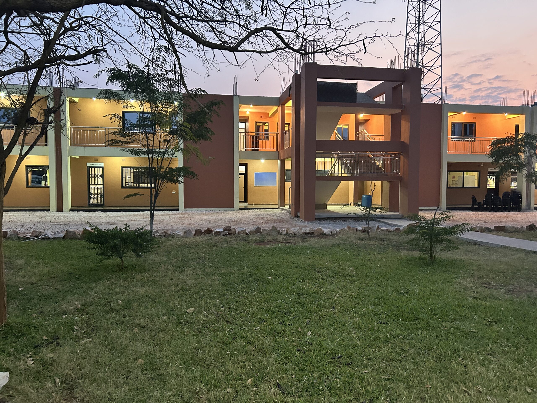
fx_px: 403
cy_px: 202
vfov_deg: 53.1
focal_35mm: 26
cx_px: 268
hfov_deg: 67.3
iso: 400
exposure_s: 1/33
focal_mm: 5.7
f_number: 1.5
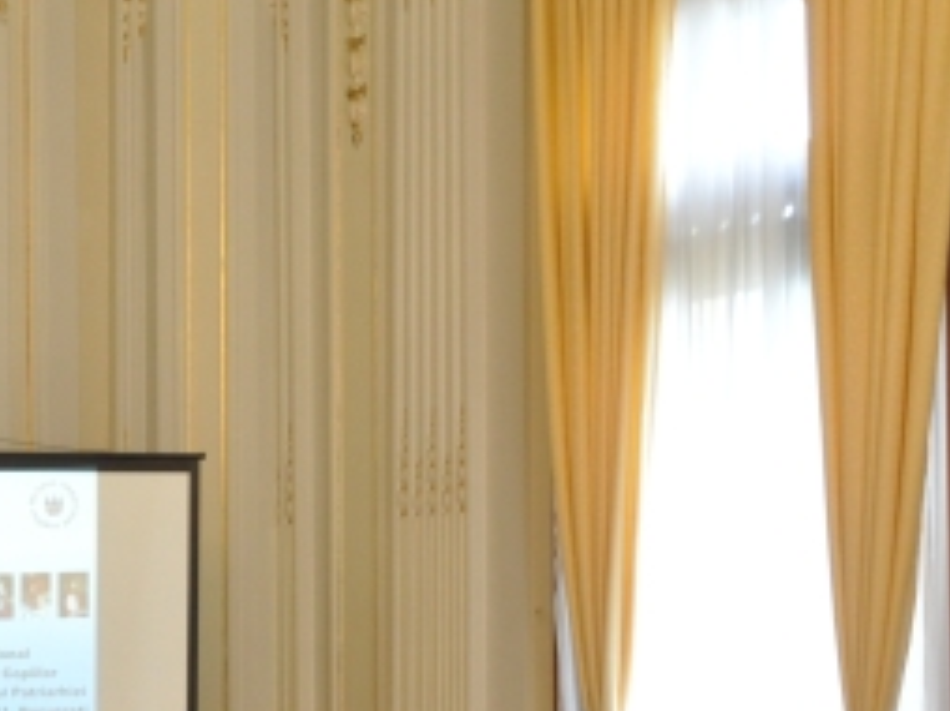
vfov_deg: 13.3
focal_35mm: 109
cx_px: -183
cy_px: 795
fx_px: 2989
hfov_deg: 17.3
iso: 800
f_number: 5
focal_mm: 24
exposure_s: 1/30
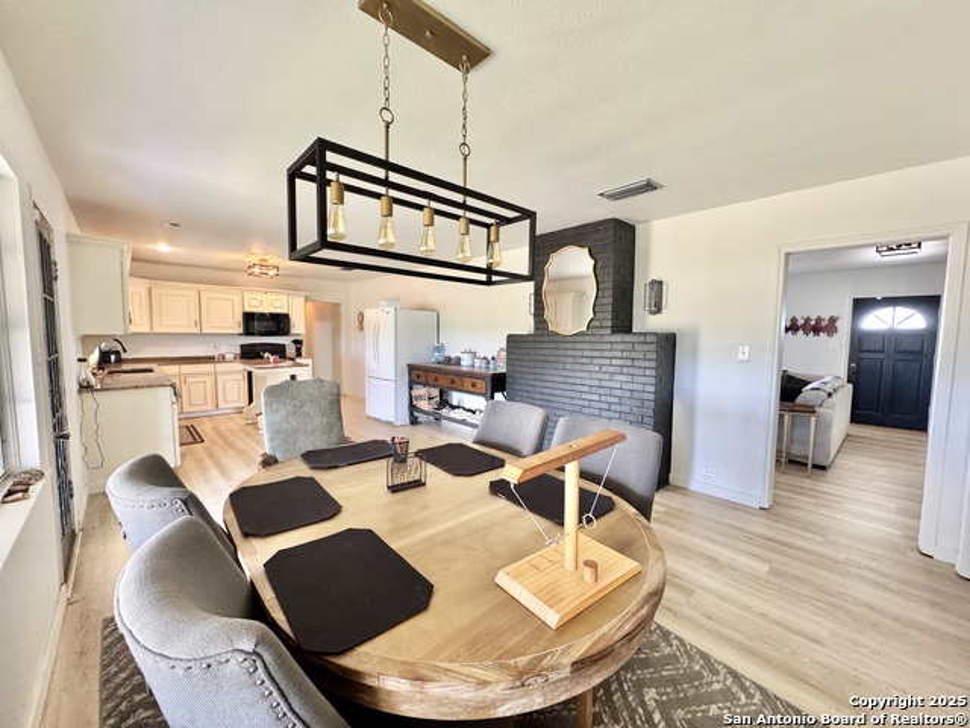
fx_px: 392
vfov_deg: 85.7
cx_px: 485
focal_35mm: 14
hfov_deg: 102.1
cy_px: 364
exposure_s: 1/60
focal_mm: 2.22
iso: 250
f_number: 2.2
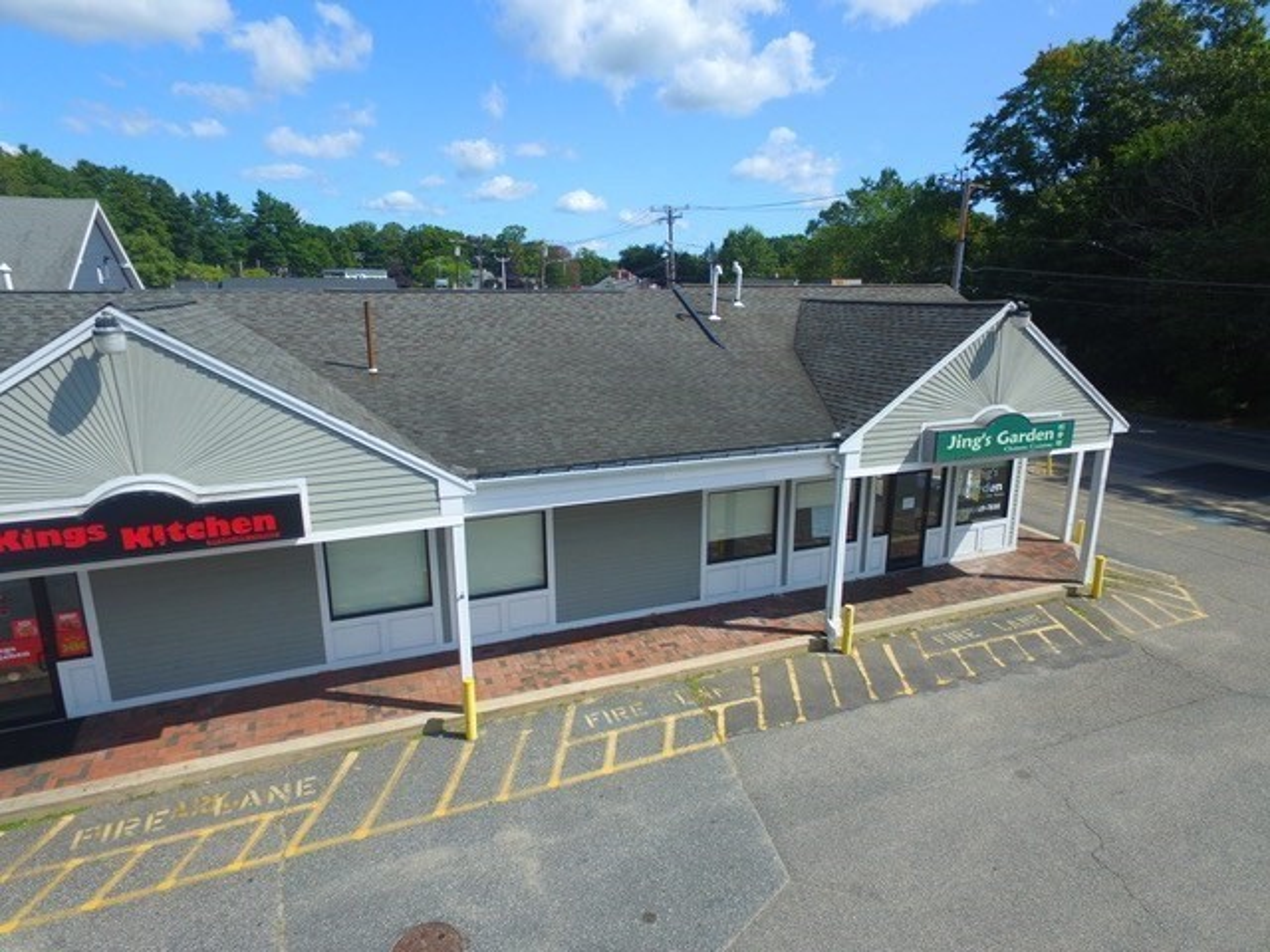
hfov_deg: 81.7
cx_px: 635
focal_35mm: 20
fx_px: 734
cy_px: 476
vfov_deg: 66.0
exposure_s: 1/108
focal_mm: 3.61
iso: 100
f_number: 2.8
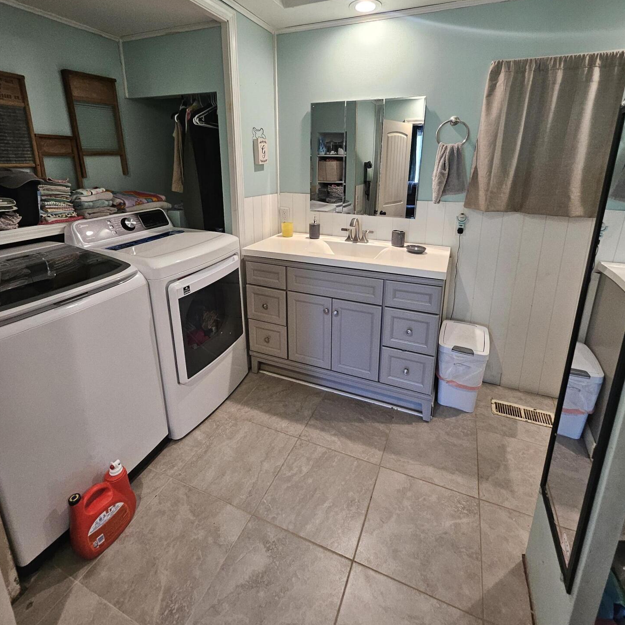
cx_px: 315
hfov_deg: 87.4
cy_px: 262
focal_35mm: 16
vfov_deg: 86.7
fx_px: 327
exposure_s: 1/55
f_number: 2.2
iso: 250
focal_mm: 1.74
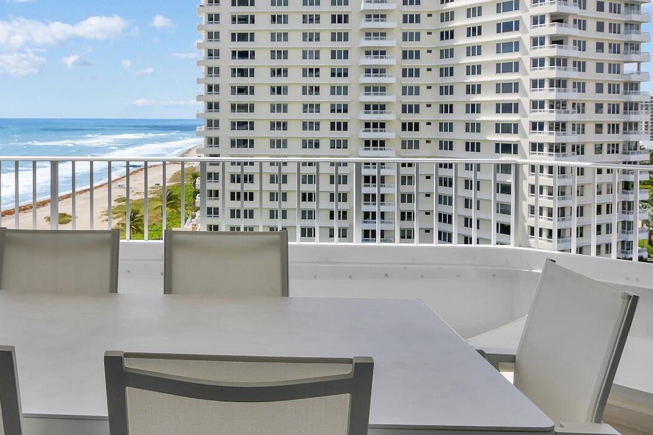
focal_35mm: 35
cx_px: 194
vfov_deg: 37.1
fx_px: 635
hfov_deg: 52.9
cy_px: 119
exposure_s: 1/500
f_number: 11
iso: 200
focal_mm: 16
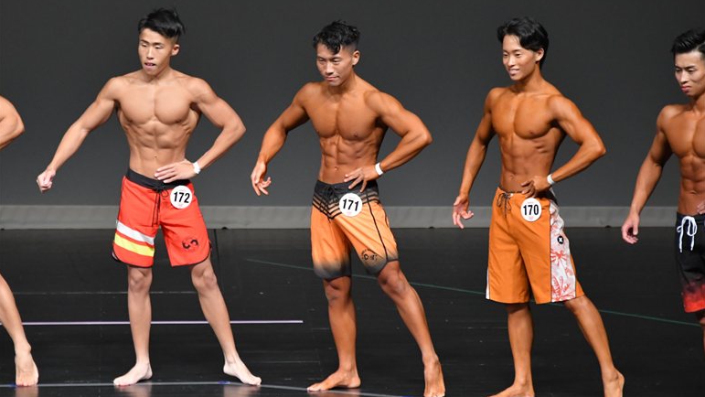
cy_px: 198
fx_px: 6787
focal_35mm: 363
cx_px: 352
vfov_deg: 3.3
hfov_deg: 5.9
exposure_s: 1/400
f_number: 5.6
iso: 4000
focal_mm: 230
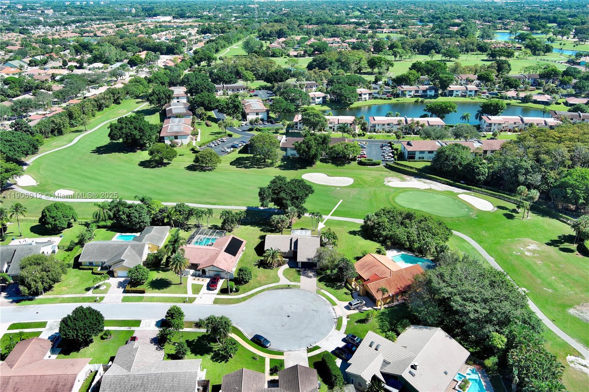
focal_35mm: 29
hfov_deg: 63.7
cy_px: 196
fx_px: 474
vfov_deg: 44.9
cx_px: 294
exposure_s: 1/909
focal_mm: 10.57
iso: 100
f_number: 2.8
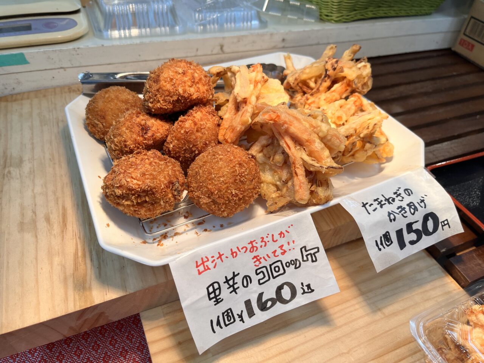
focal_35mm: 26
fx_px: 364
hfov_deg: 67.3
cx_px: 242
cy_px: 182
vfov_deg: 53.1
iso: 50
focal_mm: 5.1
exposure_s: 1/337
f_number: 1.6
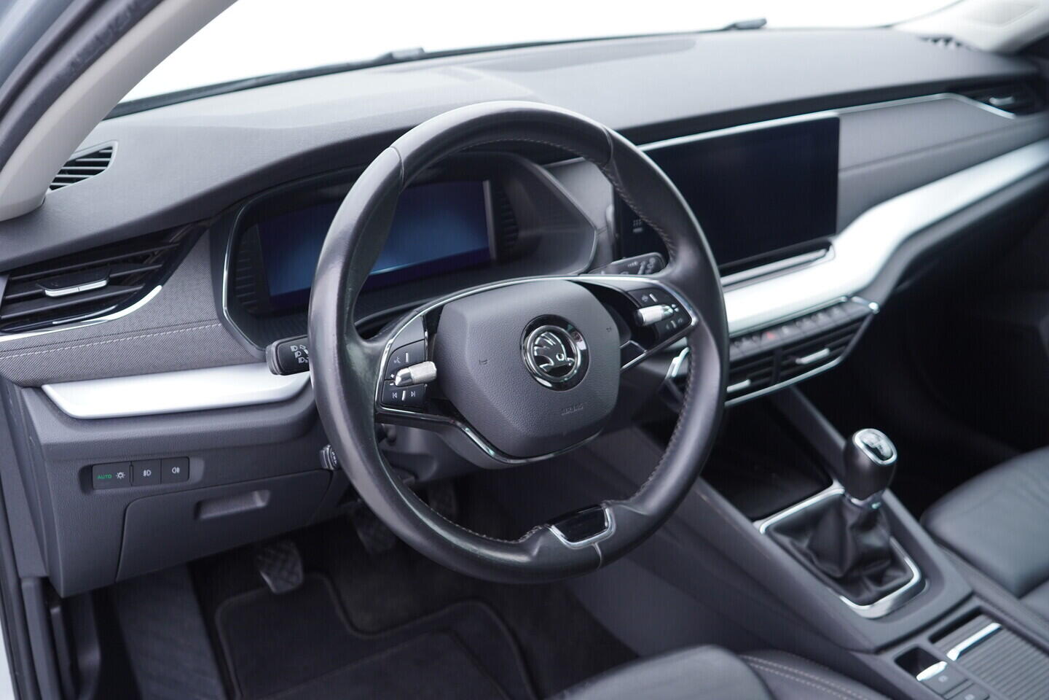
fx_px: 1049
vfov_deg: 36.9
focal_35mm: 36
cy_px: 350
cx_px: 524
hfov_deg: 53.1
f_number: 2.8
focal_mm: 24
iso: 250
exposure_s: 1/40
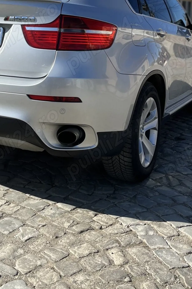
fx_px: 416
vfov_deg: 36.9
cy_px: 60
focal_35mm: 52
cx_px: 62
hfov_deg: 25.8
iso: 50
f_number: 1.6
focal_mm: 5.1
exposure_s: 1/3215
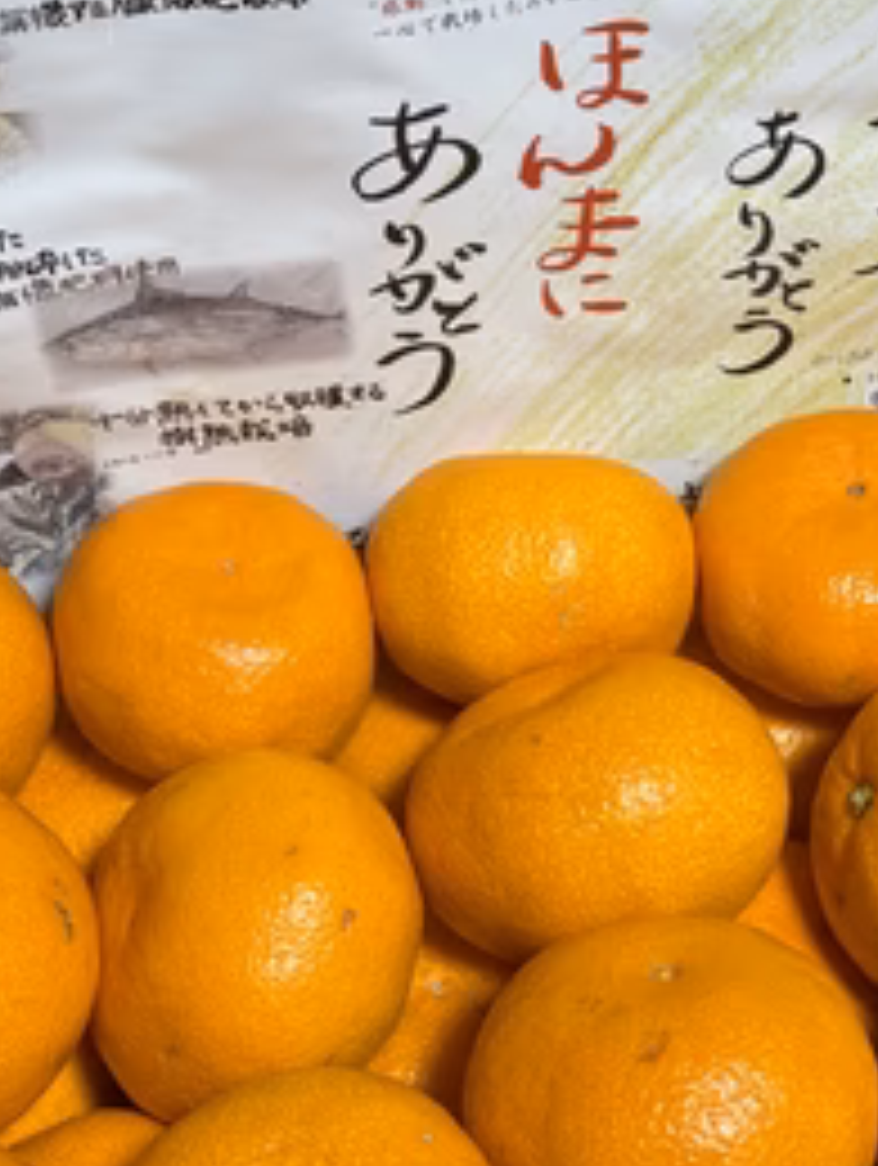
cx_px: 585
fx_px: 2496
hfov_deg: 19.9
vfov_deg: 26.3
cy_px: 648
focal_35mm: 74
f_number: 1.78
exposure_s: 1/60
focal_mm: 6.86
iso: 100
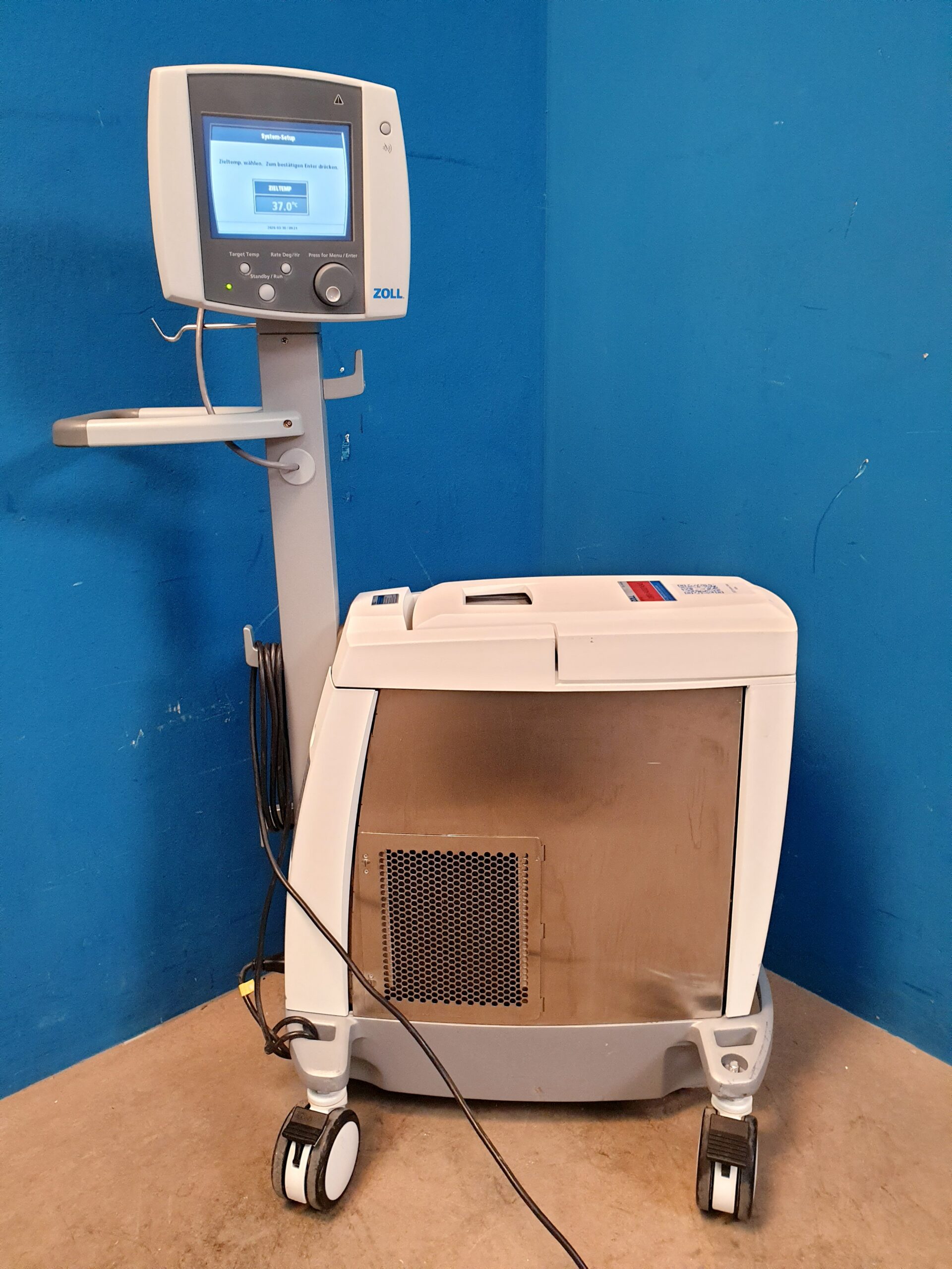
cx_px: 476
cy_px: 634
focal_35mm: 26
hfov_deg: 53.1
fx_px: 953
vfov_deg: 67.3
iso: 320
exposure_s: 1/50
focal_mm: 4.3
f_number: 2.4
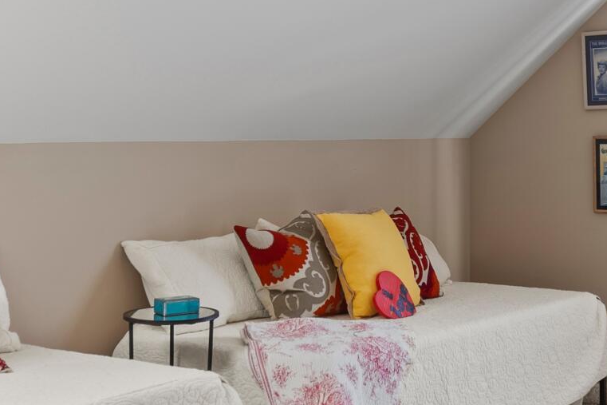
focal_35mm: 71
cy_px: 170
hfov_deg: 27.9
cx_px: 475
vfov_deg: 19.2
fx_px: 1197
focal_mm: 12
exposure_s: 1/3
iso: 100
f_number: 4.8
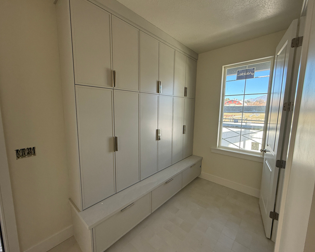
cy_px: 128
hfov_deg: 96.7
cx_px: 147
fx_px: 140
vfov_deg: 84.0
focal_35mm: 15
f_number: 2.2
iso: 100
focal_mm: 2.22
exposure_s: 1/99
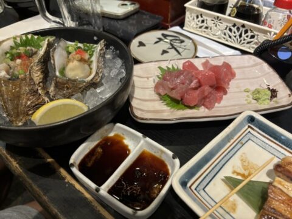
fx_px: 219
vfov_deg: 53.1
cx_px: 146
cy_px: 110
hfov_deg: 67.3
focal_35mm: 26
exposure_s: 1/60
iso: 200
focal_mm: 5.96
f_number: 1.6
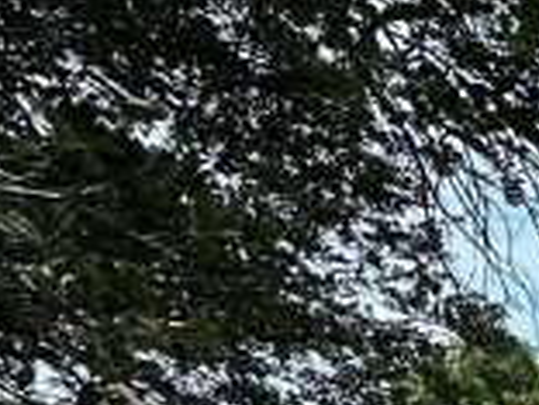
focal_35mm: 92
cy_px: 762
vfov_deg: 14.0
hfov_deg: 13.2
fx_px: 1433
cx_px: 1413
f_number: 2.2
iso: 40
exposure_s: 1/1147
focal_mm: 2.22
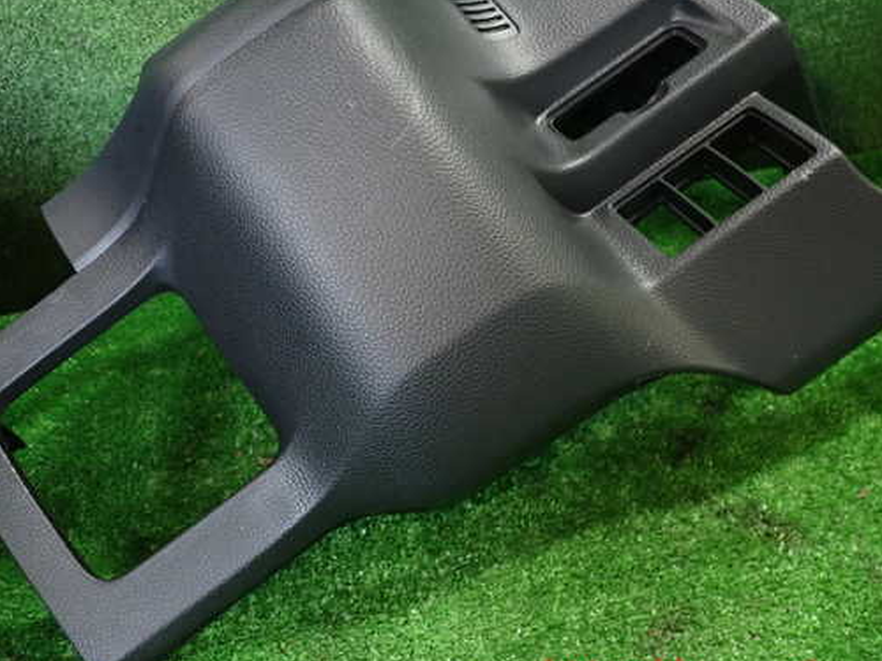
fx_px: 917
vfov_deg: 39.6
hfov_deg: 51.3
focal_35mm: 36
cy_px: 303
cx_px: 415
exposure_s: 1/30
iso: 320
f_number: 2.3
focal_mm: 5.4
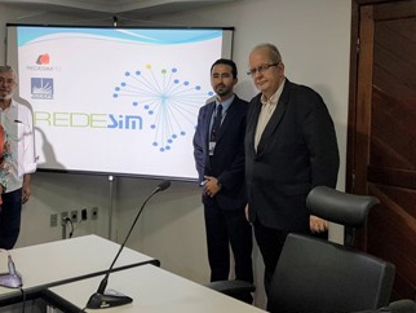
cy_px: 102
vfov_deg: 33.3
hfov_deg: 43.3
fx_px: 517
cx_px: 144
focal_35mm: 43
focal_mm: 4.2
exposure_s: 1/60
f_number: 1.7
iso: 50
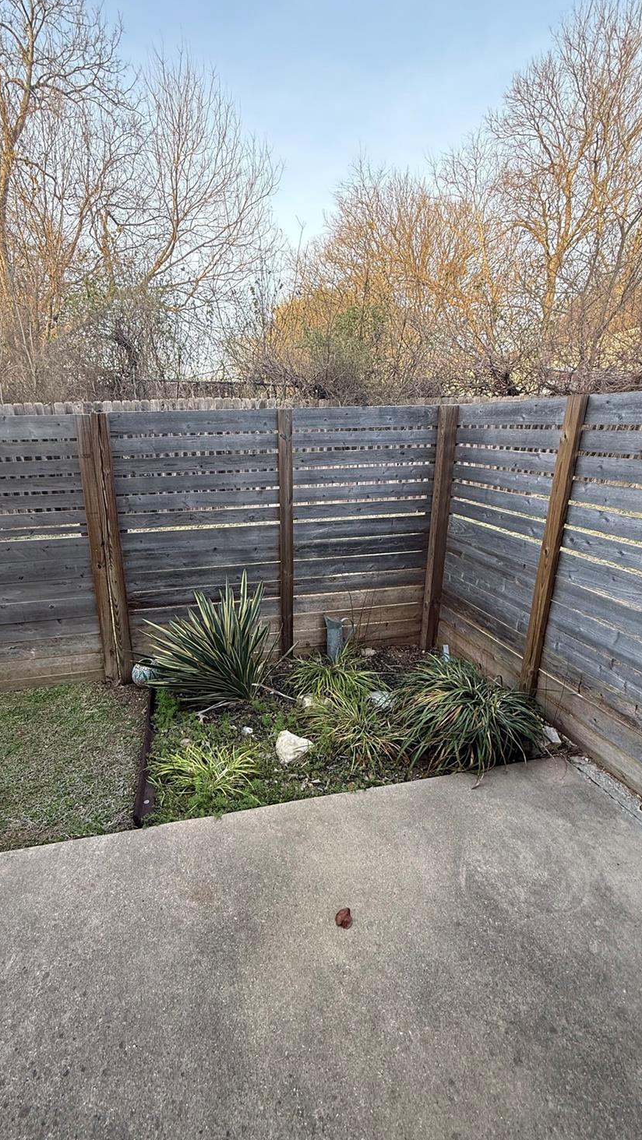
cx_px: 273
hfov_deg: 66.7
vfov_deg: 99.4
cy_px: 571
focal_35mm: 16
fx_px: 484
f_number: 2.2
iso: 80
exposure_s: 1/99
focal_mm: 2.22
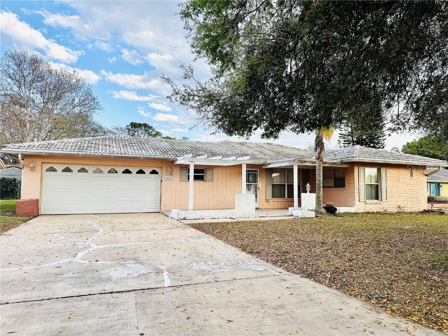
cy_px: 168
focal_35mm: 24
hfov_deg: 71.6
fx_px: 311
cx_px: 224
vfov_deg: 56.8
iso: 80
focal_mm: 6.76
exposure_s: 1/1139
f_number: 1.78
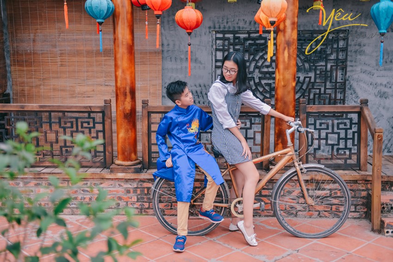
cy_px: 131
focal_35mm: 42
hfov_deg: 46.4
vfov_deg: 31.9
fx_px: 459
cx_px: 196
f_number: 2.8
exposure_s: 1/500
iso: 160
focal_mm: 42
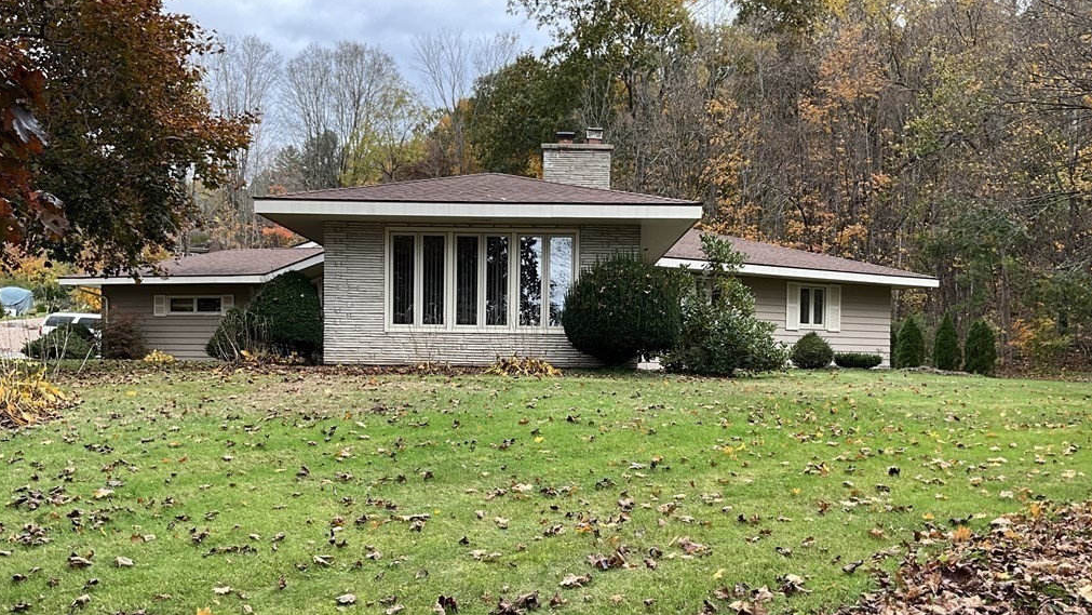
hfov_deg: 61.0
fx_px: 927
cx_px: 547
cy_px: 383
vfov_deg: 36.5
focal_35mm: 32
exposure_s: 1/241
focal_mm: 3
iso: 25
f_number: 1.8
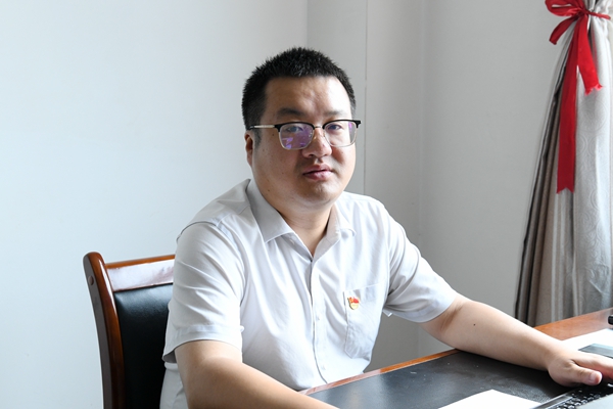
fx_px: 817
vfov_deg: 28.1
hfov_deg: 41.1
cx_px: 306
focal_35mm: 48
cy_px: 204
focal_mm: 48
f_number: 6.3
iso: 1600
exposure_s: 1/160
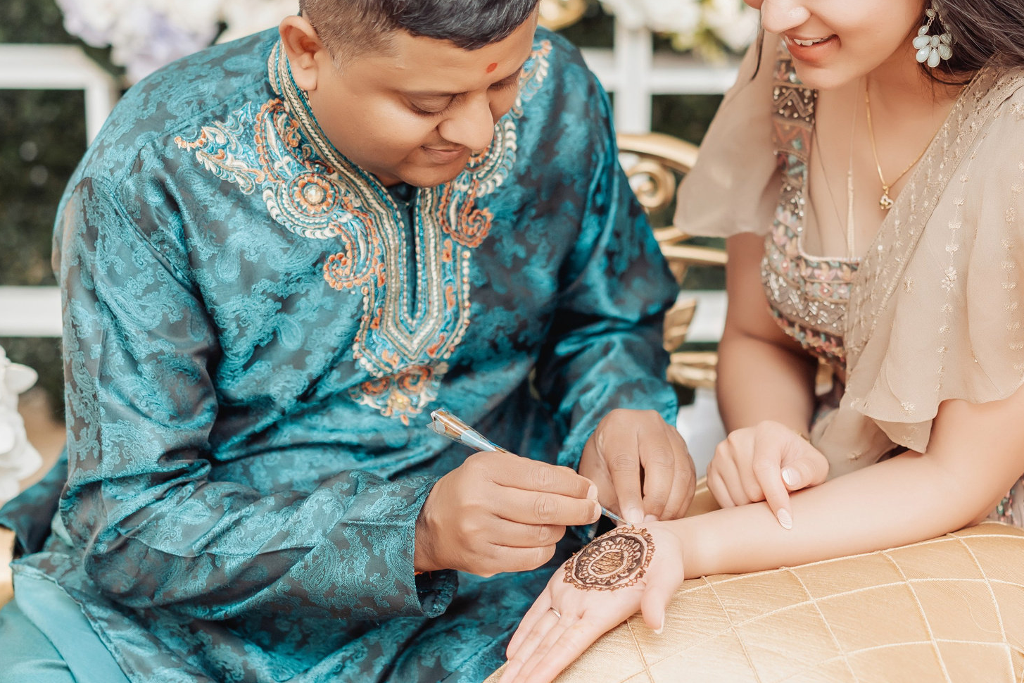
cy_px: 215
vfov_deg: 15.5
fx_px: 2503
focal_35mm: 88
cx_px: 607
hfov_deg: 23.1
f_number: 1.6
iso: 200
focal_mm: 50
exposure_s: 1/250
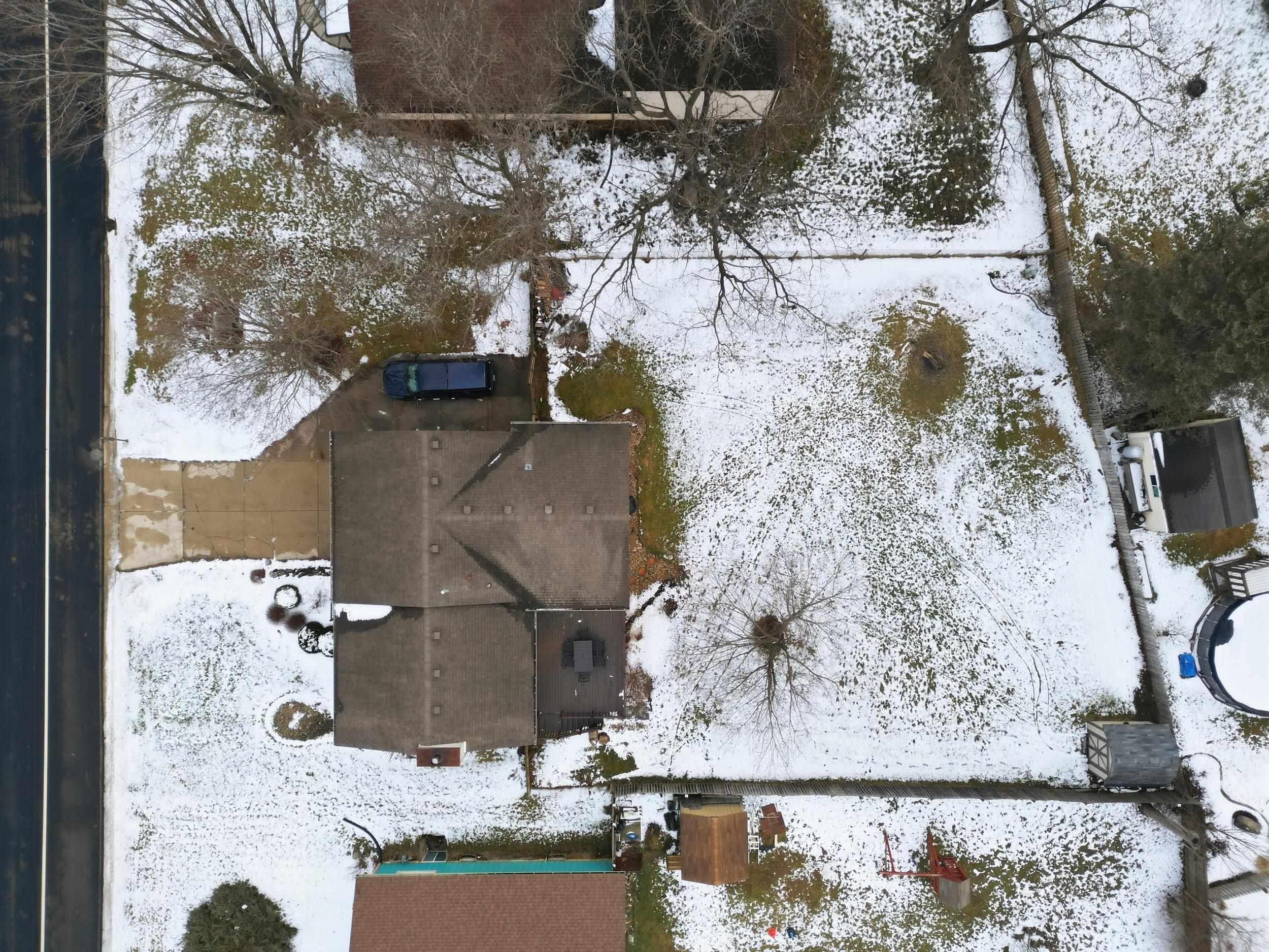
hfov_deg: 71.6
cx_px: 634
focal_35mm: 24
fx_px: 880
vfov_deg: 56.8
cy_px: 476
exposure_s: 1/80
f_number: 1.7
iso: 120
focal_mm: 6.7
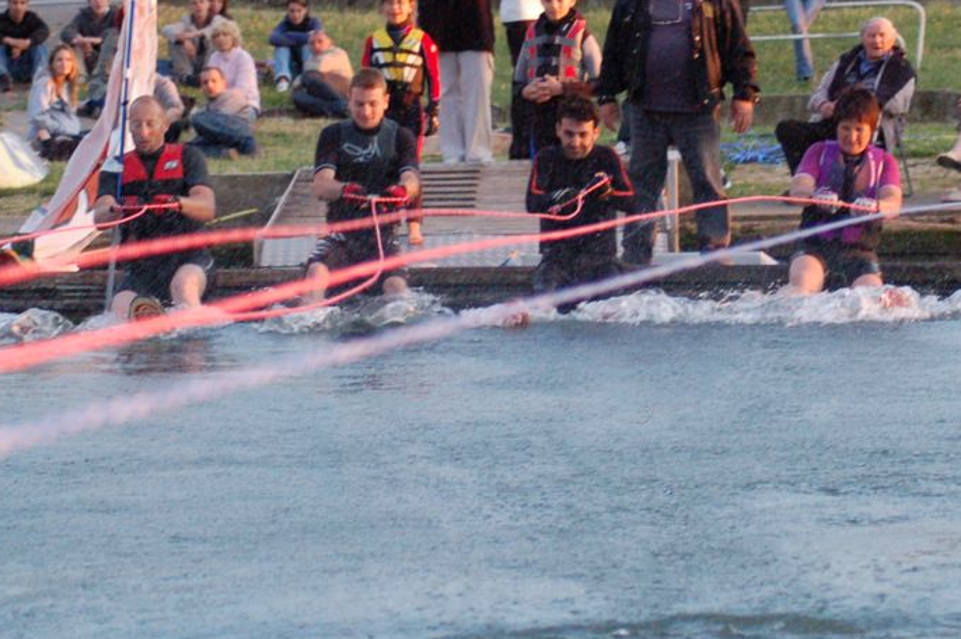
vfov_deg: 7.0
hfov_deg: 10.5
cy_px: 208
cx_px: 630
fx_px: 5227
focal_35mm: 196
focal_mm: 70
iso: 1600
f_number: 5
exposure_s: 1/400
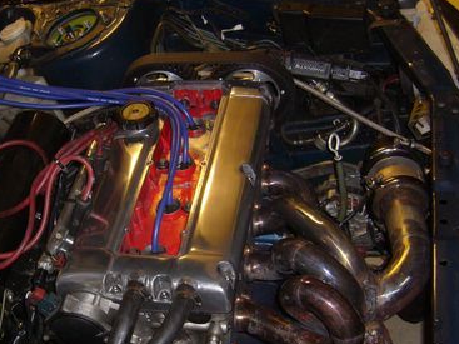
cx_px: 143
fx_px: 809
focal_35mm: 61
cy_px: 190
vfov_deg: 24.0
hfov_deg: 31.4
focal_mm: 5.8
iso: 80
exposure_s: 1/8
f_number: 2.8
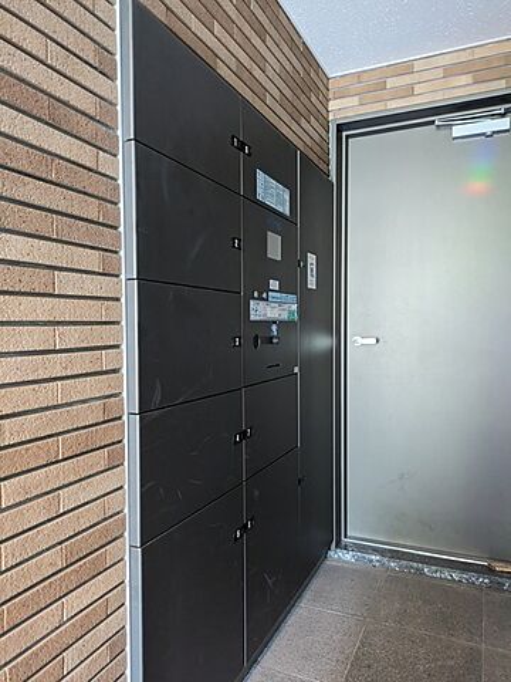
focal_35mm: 25
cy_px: 341
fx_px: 492
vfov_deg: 69.4
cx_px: 256
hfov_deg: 54.9
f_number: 1.89
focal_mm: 5.43
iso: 1978
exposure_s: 1/20
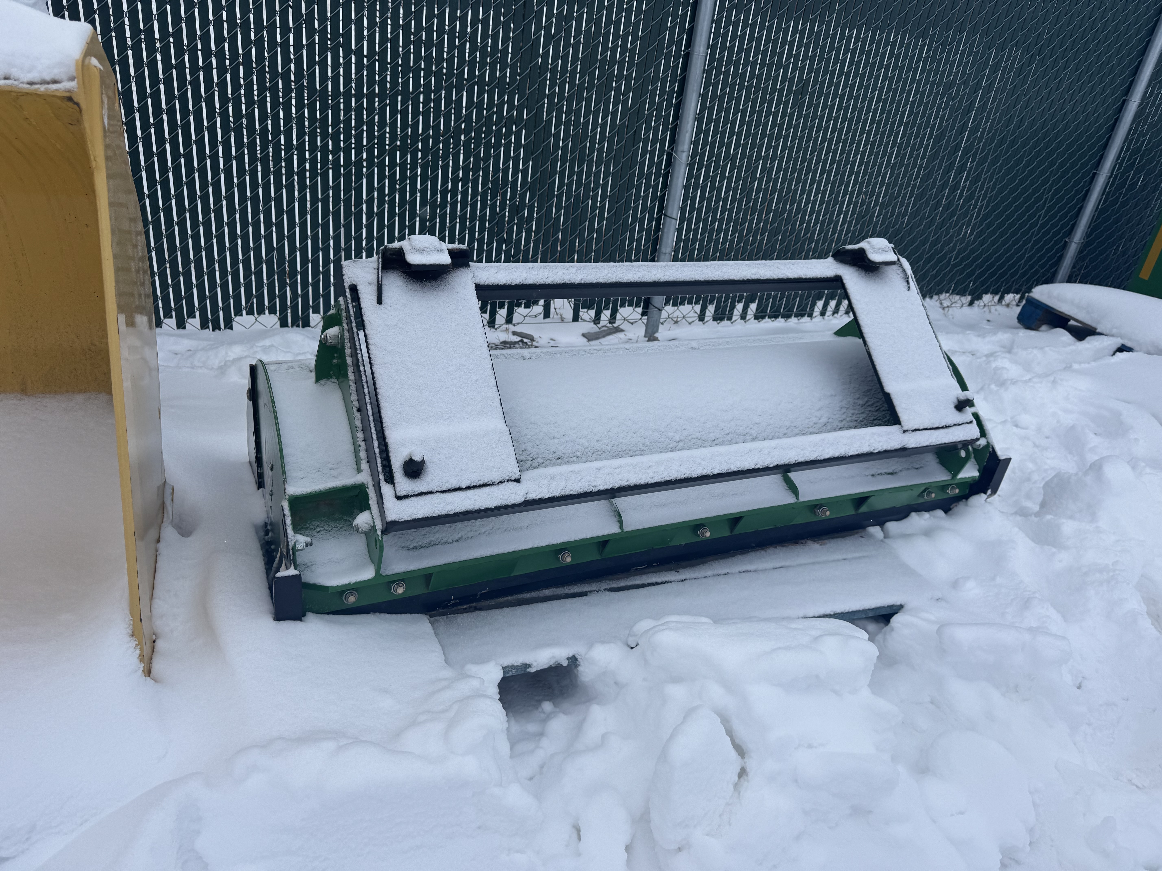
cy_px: 436
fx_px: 806
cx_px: 581
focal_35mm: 24
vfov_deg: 56.8
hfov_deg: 71.6
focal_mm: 6.76
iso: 80
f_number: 1.78
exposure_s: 1/3096
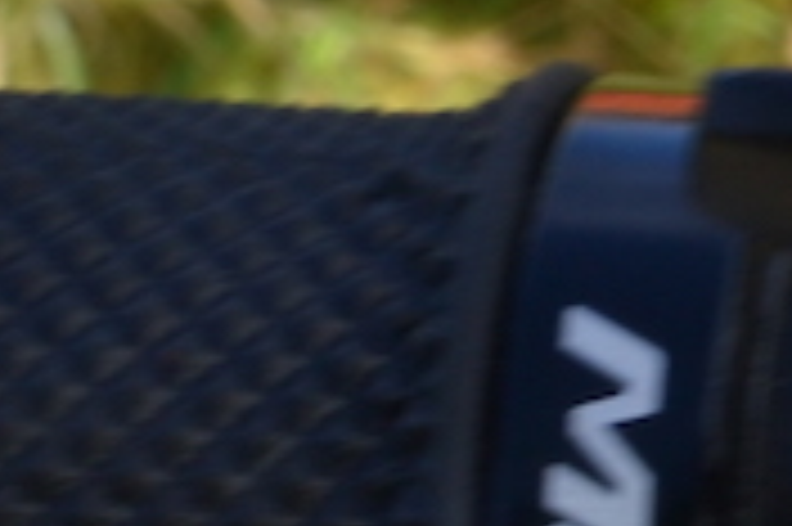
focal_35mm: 246
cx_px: 2218
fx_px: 5407
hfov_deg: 7.5
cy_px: 1070
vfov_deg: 5.5
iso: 100
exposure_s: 1/20
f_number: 20
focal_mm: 24
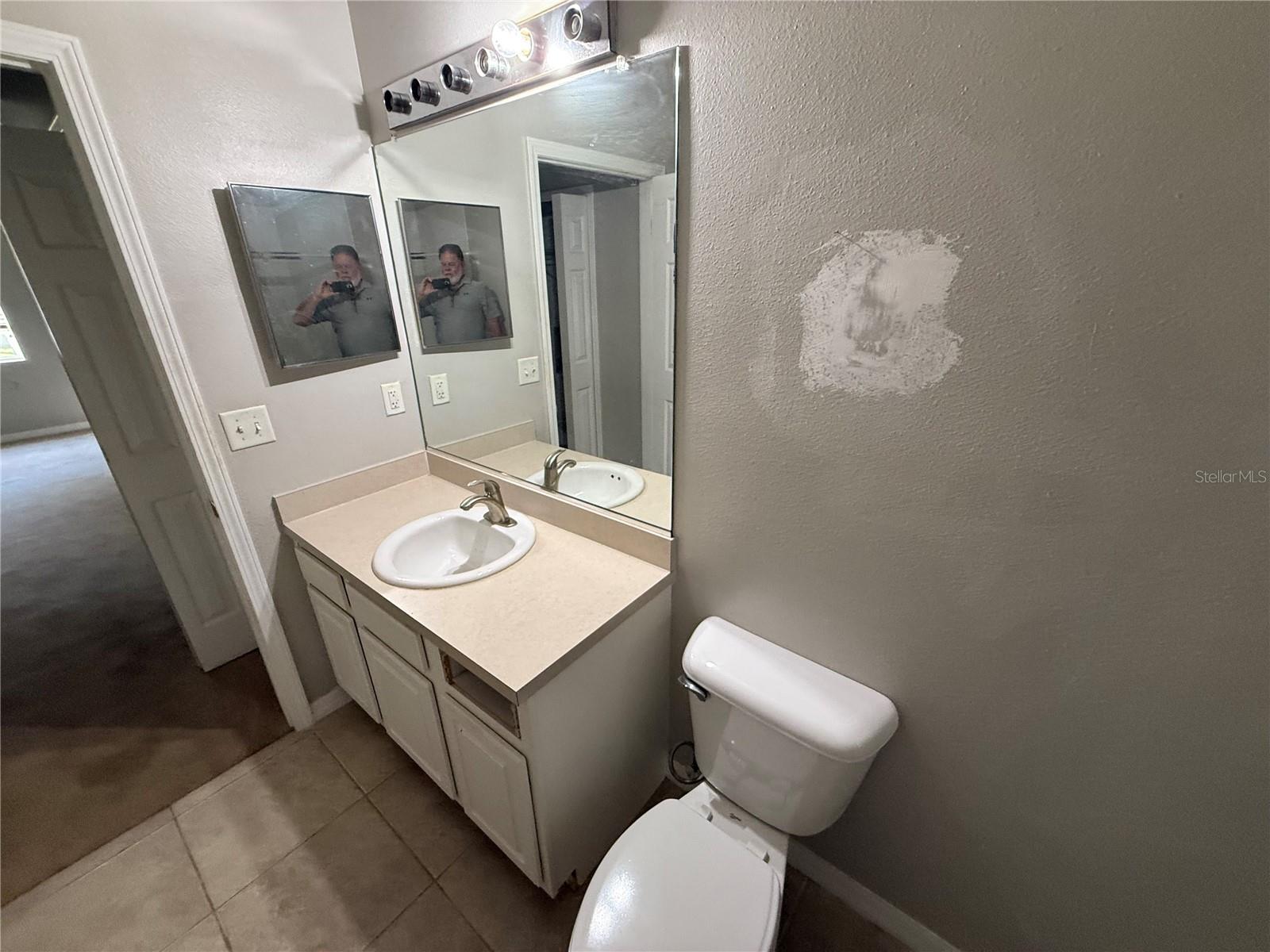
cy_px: 476
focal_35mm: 14
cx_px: 635
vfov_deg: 85.7
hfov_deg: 102.1
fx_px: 514
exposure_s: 1/60
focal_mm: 2.22
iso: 320
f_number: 2.2
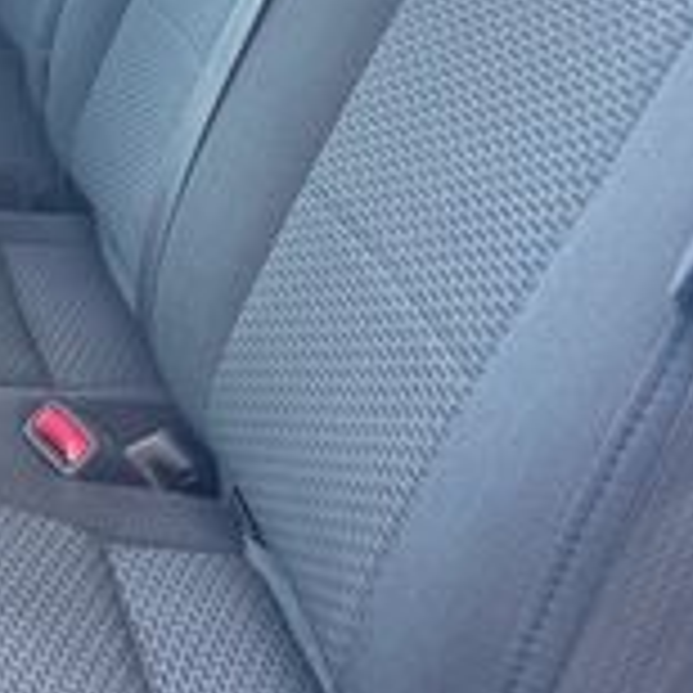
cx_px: -274
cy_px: 194
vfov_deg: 19.6
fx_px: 1993
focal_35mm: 88
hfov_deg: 18.1
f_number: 1.78
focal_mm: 6.76
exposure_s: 1/121
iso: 200
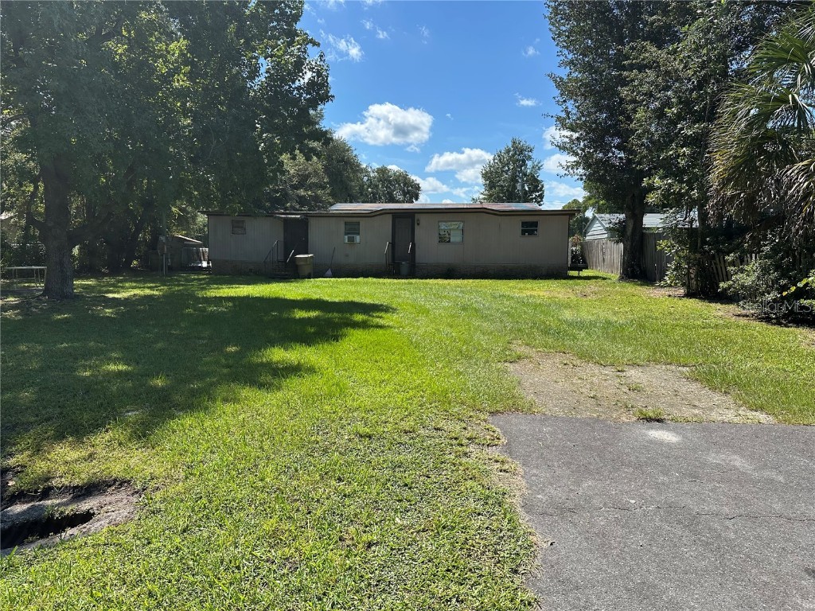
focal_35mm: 24
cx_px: 408
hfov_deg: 71.6
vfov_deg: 56.8
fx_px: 565
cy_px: 306
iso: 80
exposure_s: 1/3155
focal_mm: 6.86
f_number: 1.78
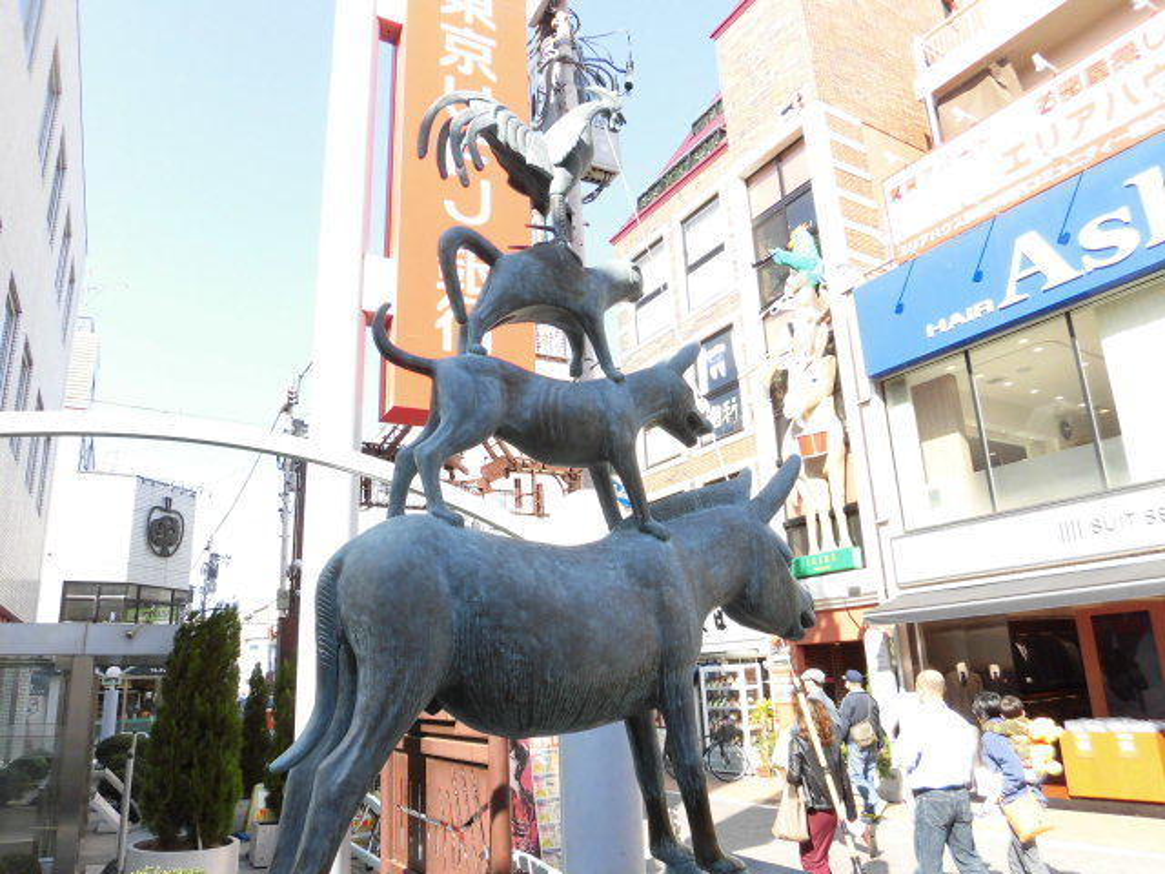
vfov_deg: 56.8
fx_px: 808
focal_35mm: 24
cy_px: 437
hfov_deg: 71.6
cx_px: 582
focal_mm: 4.3
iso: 100
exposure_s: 1/400
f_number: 3.1
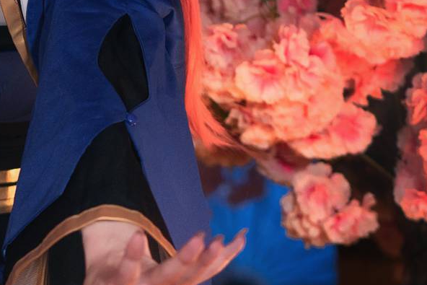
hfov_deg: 6.3
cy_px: 126
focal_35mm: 323
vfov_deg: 4.3
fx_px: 3832
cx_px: -81
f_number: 2.5
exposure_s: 1/160
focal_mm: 85
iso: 1250
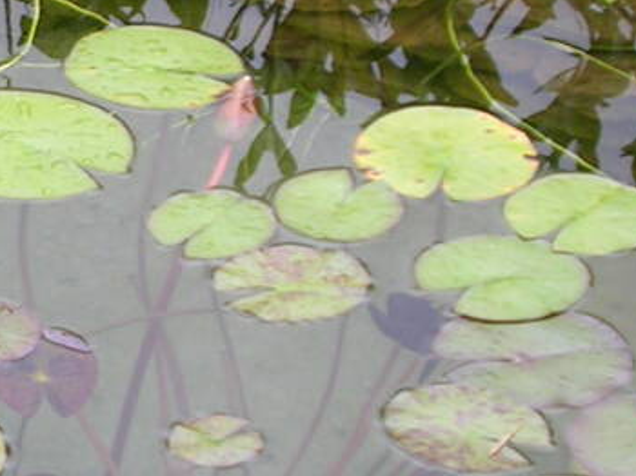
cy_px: 116
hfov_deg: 8.4
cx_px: -342
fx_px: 4223
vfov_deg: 6.4
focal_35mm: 230
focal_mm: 10.2
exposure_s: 1/110
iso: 50
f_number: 3.6
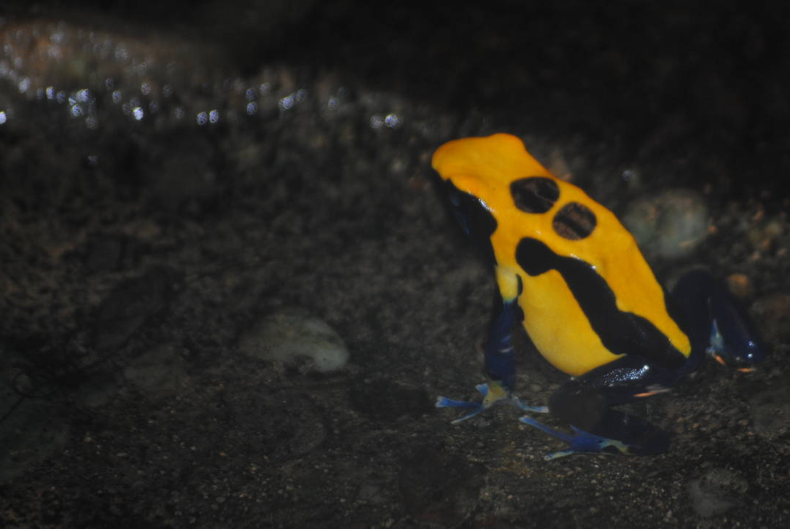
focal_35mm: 332
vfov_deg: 4.2
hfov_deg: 6.2
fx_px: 7295
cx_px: 567
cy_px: 292
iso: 200
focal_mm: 150
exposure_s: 1/60
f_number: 5
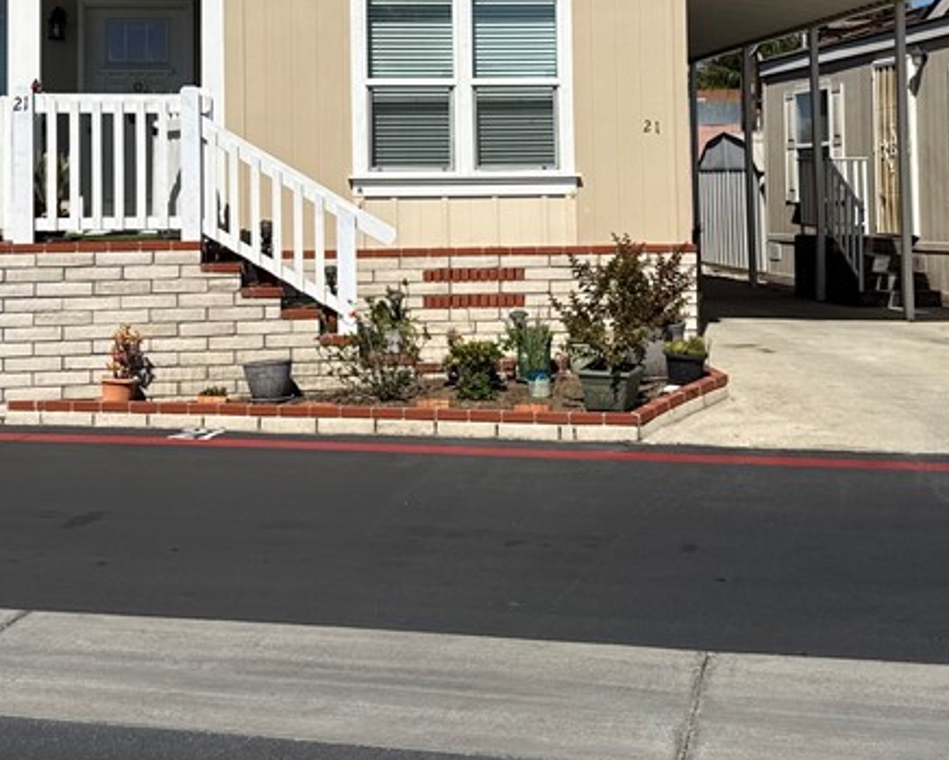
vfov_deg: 26.9
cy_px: 111
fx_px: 1545
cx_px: 405
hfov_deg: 34.1
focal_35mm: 55
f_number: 1.78
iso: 80
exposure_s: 1/10309
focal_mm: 6.76
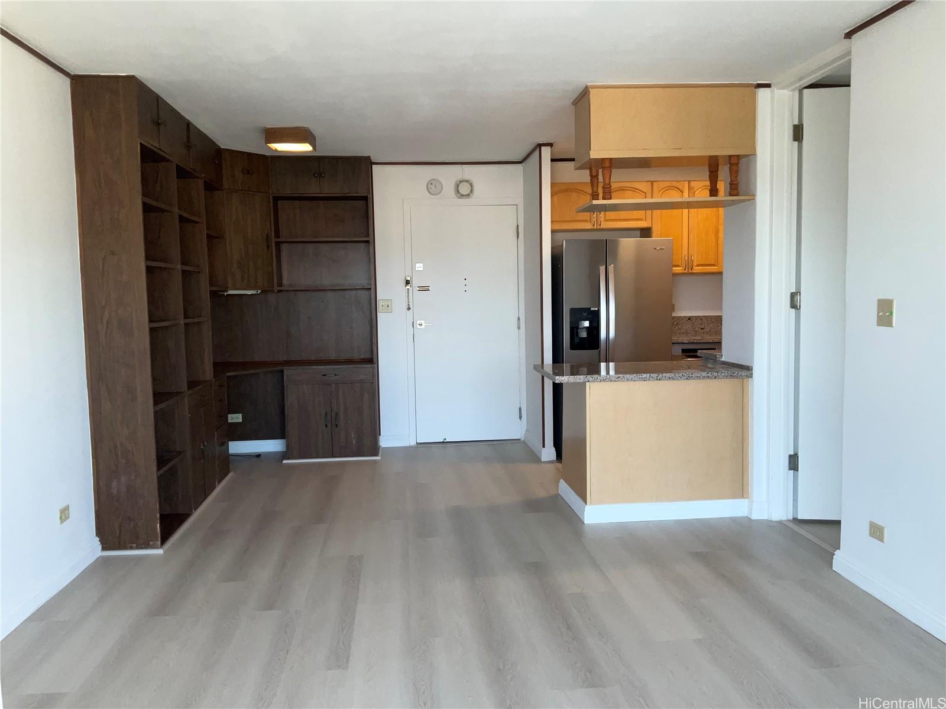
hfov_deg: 61.7
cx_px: 473
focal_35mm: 29
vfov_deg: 48.2
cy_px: 354
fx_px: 793
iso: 40
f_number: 1.8
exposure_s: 1/120
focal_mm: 3
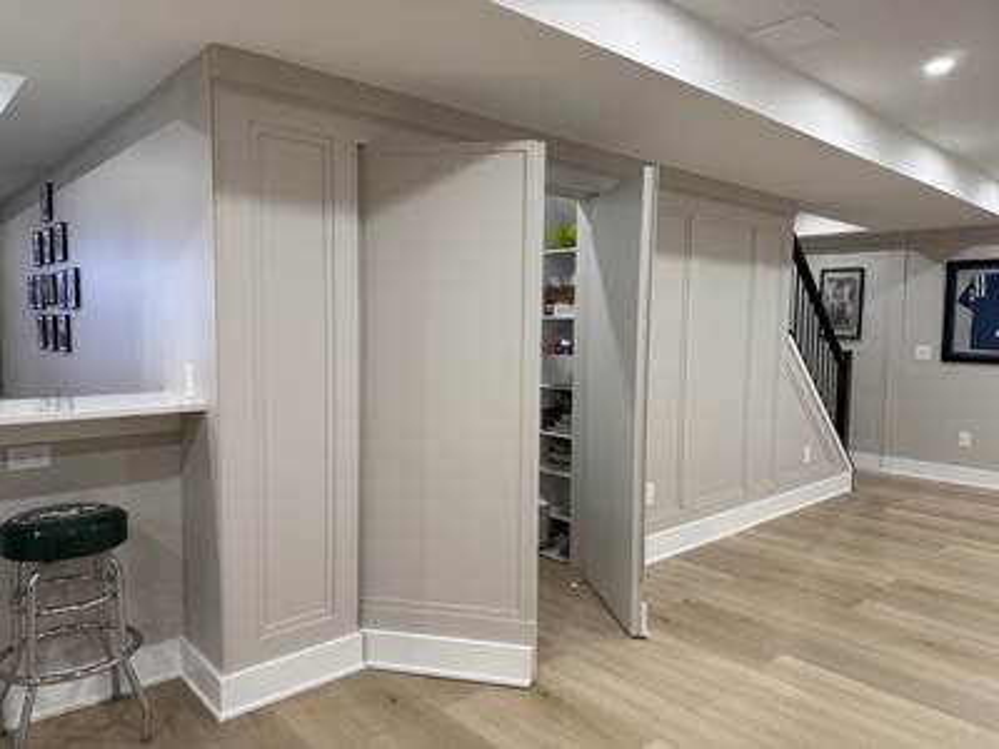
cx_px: 500
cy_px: 374
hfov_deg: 71.6
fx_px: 693
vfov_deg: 56.8
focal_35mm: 24
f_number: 1.78
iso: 200
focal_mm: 6.76
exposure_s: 1/120
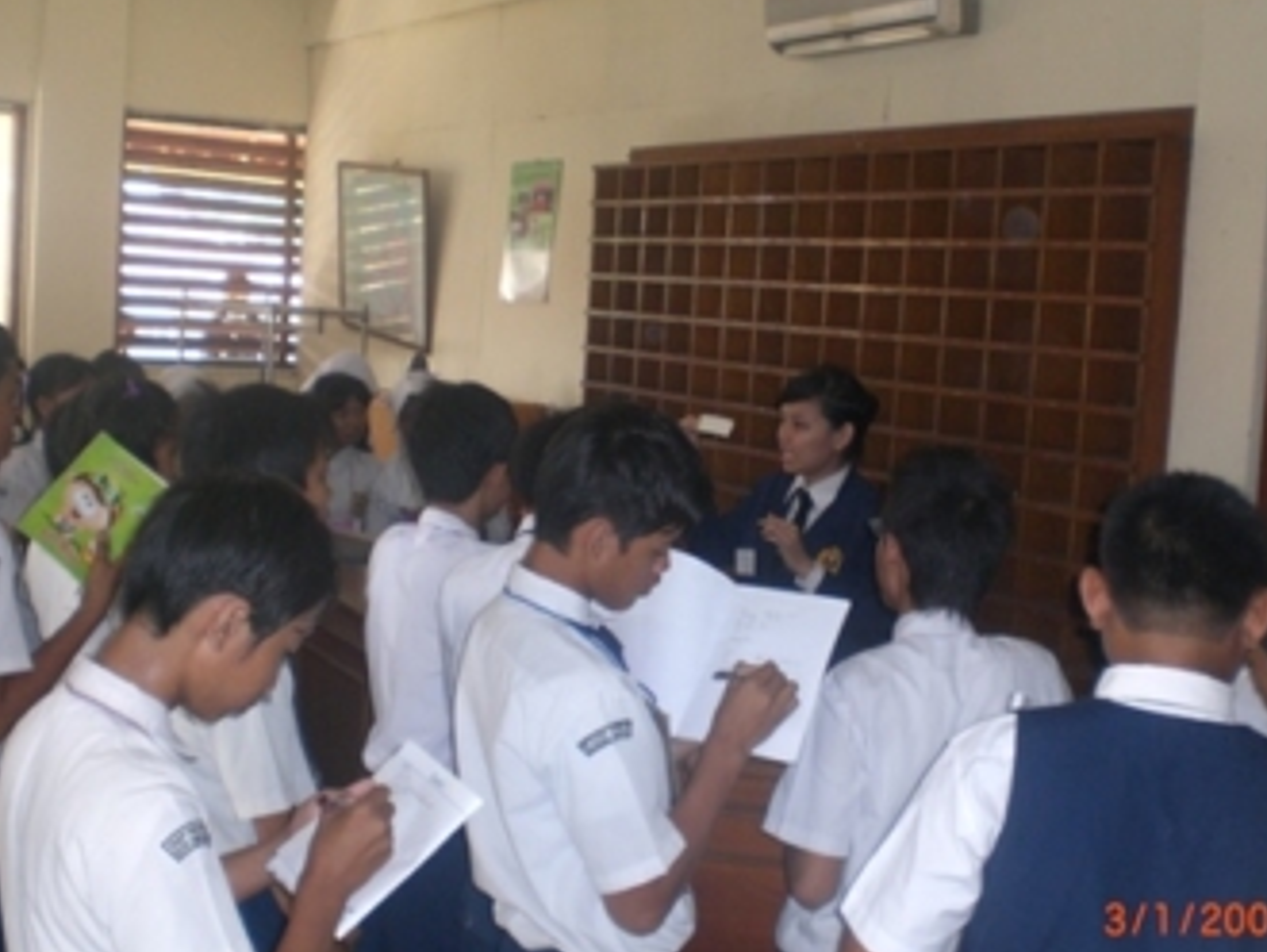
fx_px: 1685
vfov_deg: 31.6
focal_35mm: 46
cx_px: 618
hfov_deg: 41.2
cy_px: 461
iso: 200
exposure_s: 1/60
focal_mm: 6.3
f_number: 3.1
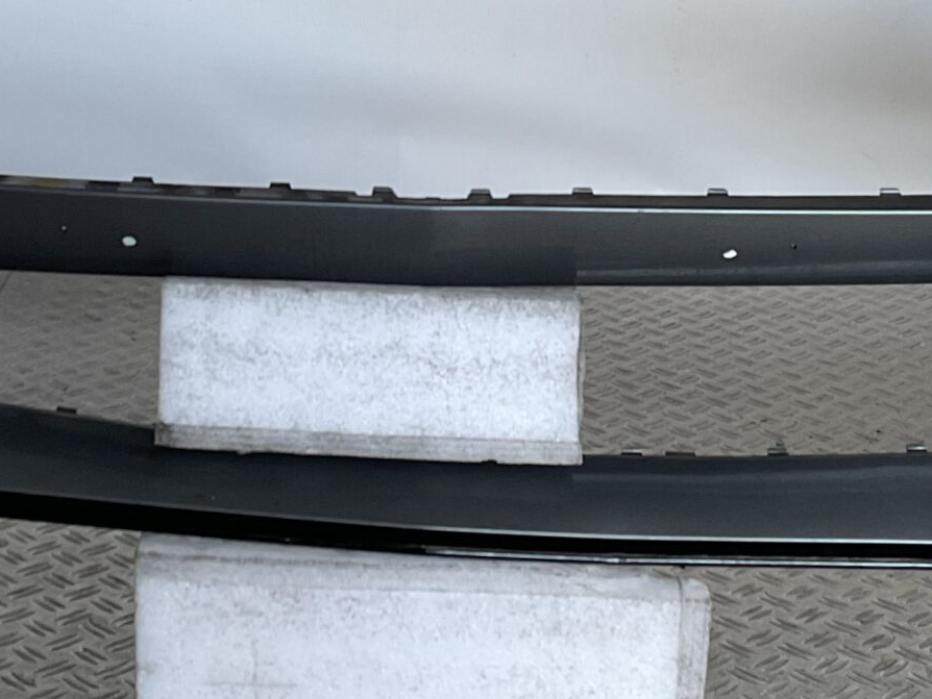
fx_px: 2235
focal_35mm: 83
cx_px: 462
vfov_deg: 17.6
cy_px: 141
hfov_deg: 23.6
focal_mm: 3
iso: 50
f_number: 1.8
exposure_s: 1/100
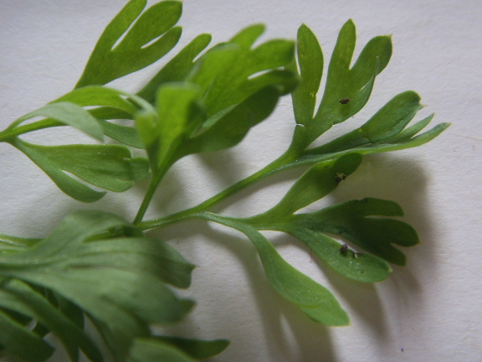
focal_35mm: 39
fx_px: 543
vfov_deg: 36.8
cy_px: 181
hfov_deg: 47.9
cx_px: 241
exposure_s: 1/20
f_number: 3.5
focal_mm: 6.6
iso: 63
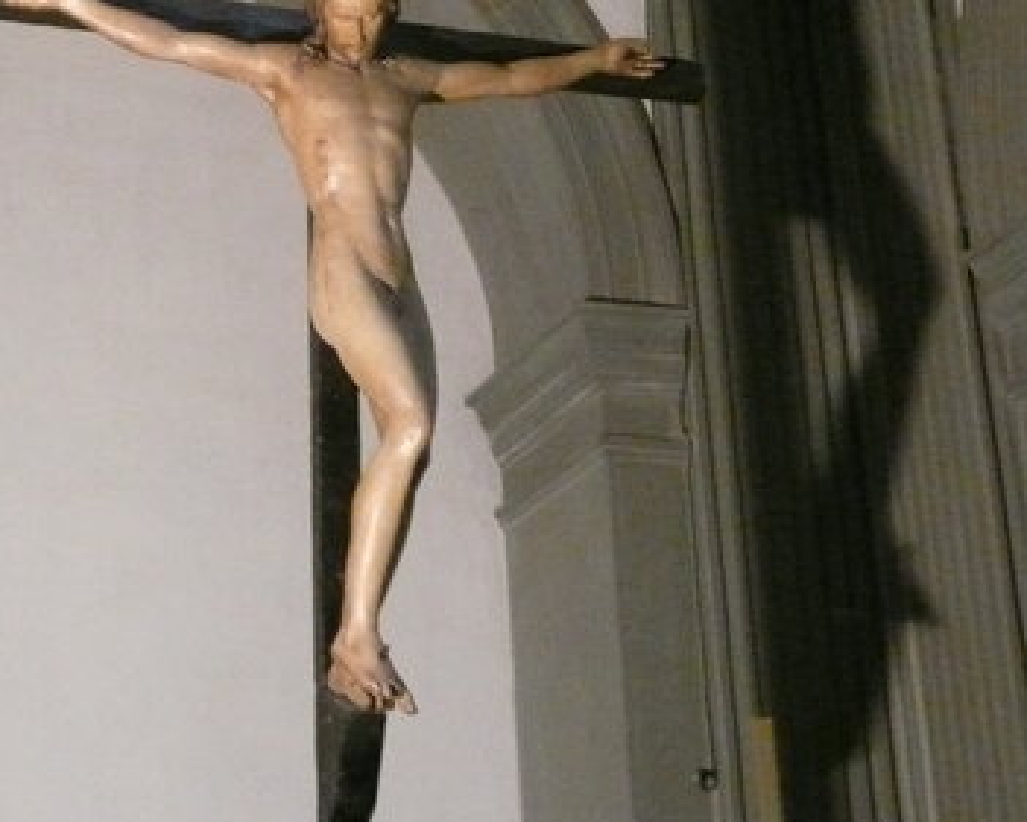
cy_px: 164
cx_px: 351
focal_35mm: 80
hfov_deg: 23.7
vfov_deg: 19.0
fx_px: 2432
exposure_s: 1/15
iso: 800
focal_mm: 7.3
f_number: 4.1
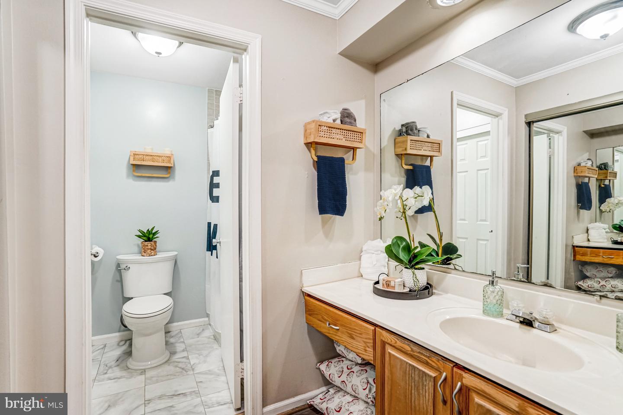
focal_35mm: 16
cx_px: 312
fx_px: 277
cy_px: 208
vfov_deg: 73.7
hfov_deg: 96.7
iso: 1250
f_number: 8
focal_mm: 16
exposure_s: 1/40
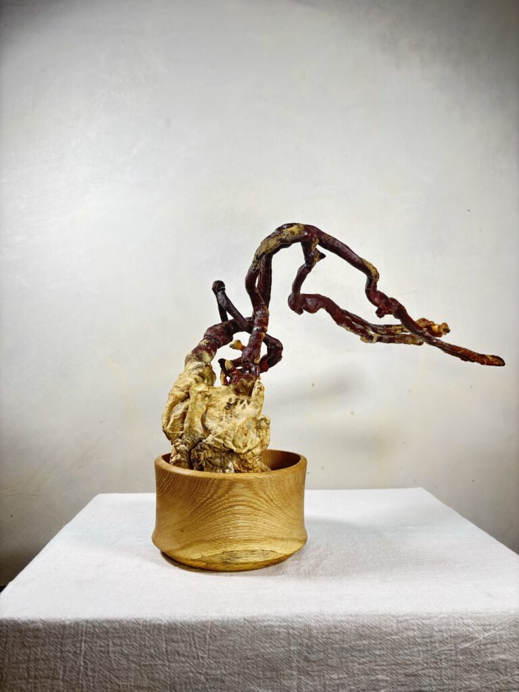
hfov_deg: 53.1
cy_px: 346
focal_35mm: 26
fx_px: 520
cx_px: 260
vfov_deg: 67.3
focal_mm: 5.96
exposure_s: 1/60
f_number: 1.6
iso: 125
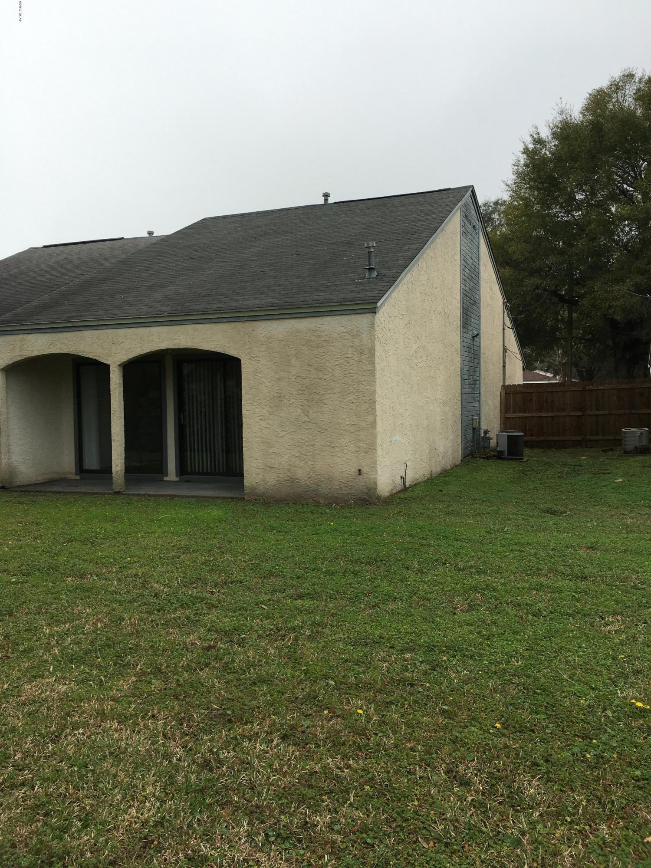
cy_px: 434
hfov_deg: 48.2
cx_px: 326
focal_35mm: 29
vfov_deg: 61.7
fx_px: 727
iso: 25
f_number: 2.2
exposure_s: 1/506
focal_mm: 4.15
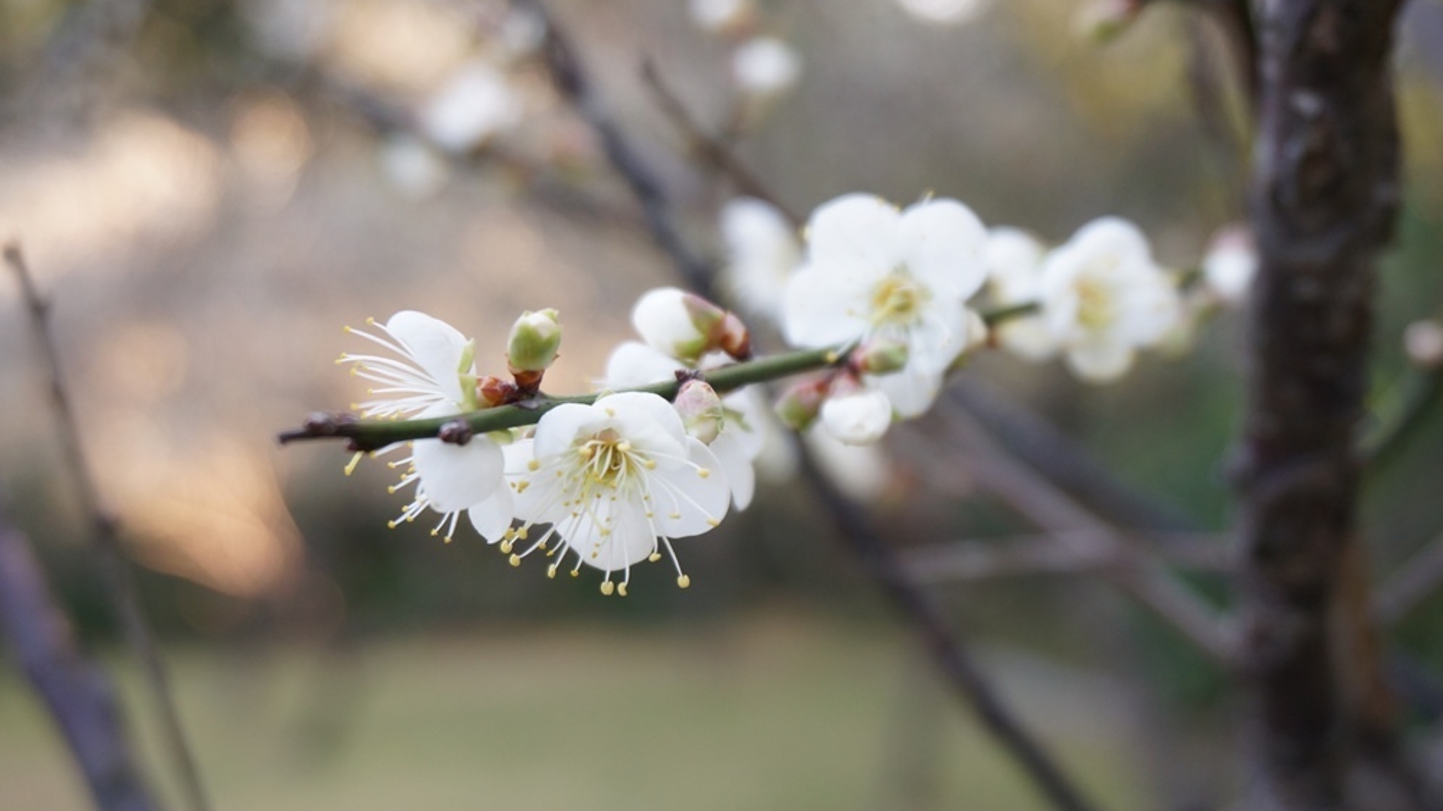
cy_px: 385
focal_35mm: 47
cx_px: 728
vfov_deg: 25.7
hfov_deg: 44.1
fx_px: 1780
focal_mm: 29
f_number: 5
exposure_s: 1/60
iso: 250
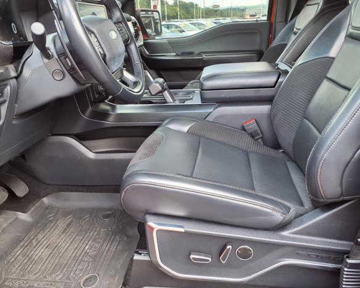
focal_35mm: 29
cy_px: 147
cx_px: 178
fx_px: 309
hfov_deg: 60.5
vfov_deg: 49.9
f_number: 1.9
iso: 64
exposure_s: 1/120
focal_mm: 3.58
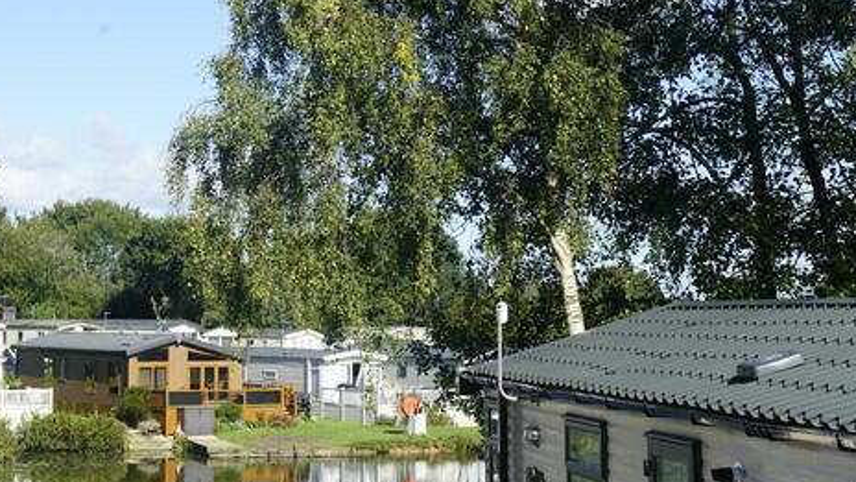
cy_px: 180
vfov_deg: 14.9
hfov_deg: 26.0
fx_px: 1839
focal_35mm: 81
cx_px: 273
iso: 125
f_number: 14
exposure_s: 1/60
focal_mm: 35
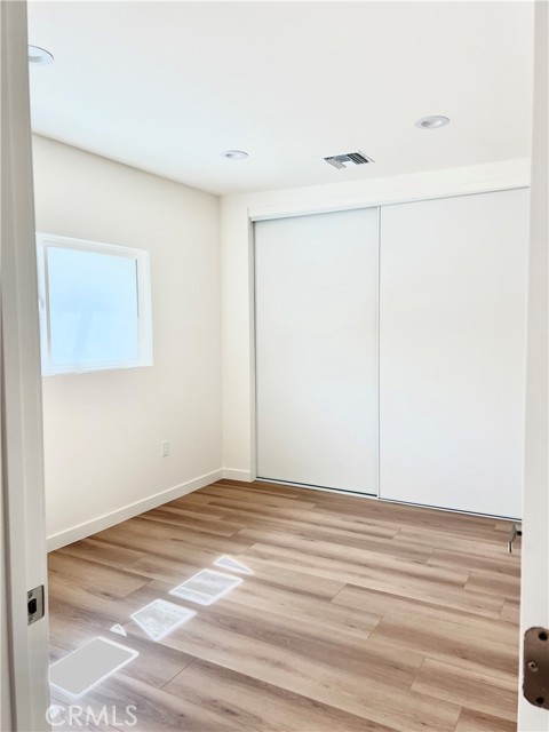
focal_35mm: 26
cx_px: 274
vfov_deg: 67.3
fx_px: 550
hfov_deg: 53.1
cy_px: 366
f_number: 1.5
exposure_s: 1/244
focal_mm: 5.7
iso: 40
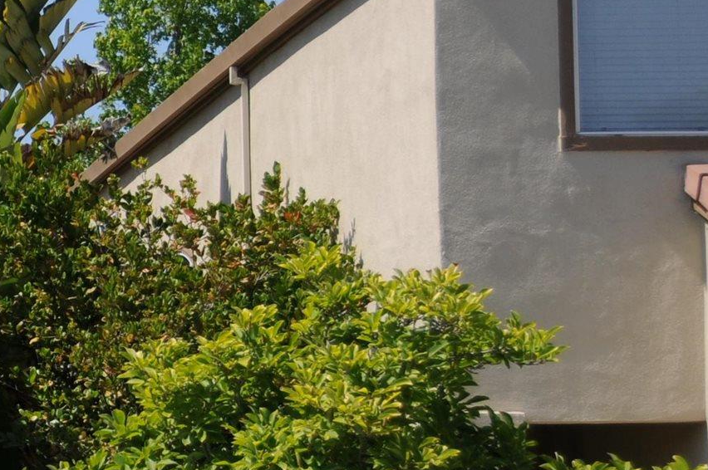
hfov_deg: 12.1
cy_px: 335
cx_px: -548
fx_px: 3080
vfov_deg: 8.7
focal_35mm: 157
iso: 200
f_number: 4.5
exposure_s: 1/2000
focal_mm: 29
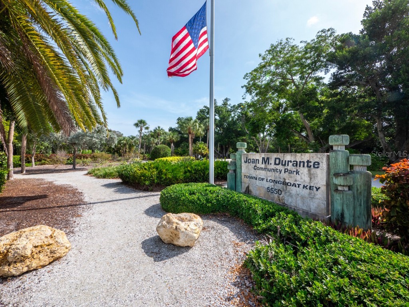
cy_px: 154
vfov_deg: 85.7
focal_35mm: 14
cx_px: 204
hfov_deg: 102.1
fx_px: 165
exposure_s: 1/320
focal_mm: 7
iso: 400
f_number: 10
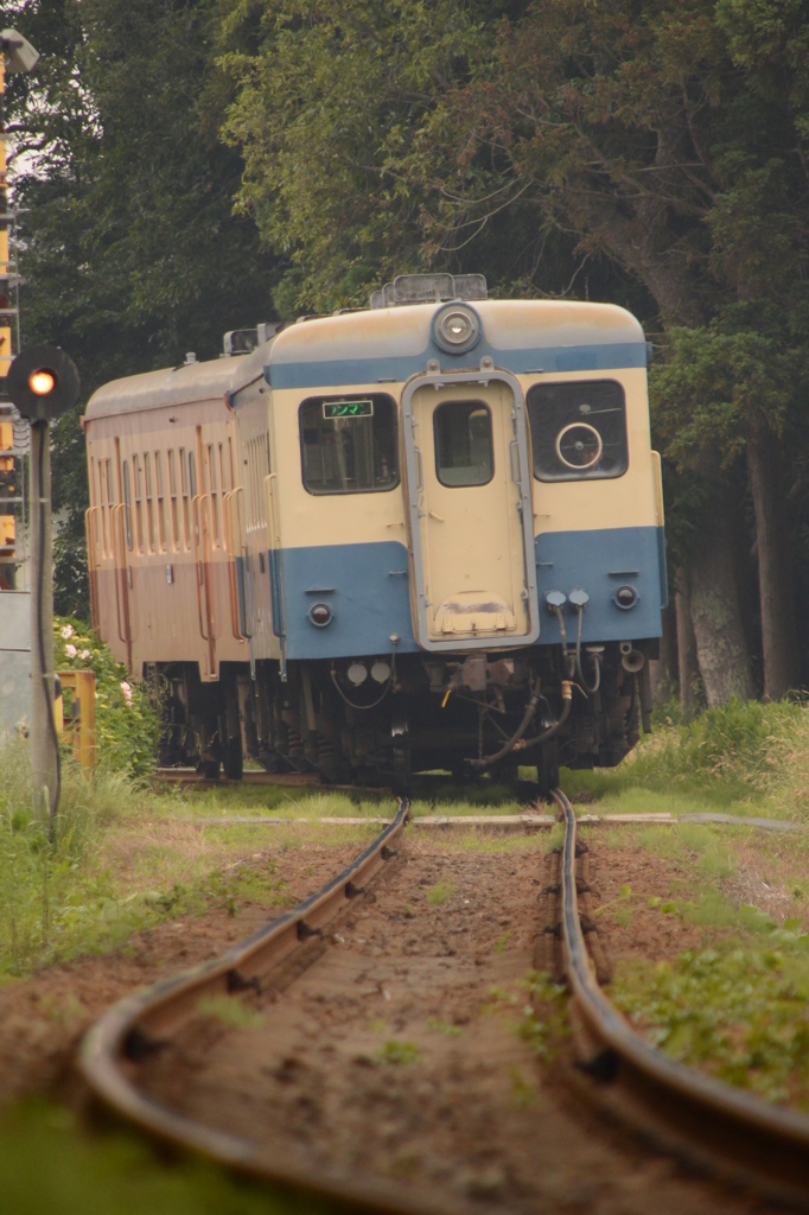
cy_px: 608
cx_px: 404
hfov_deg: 1.7
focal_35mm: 810
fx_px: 27320
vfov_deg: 2.5
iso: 400
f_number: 5.6
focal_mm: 300
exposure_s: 1/100
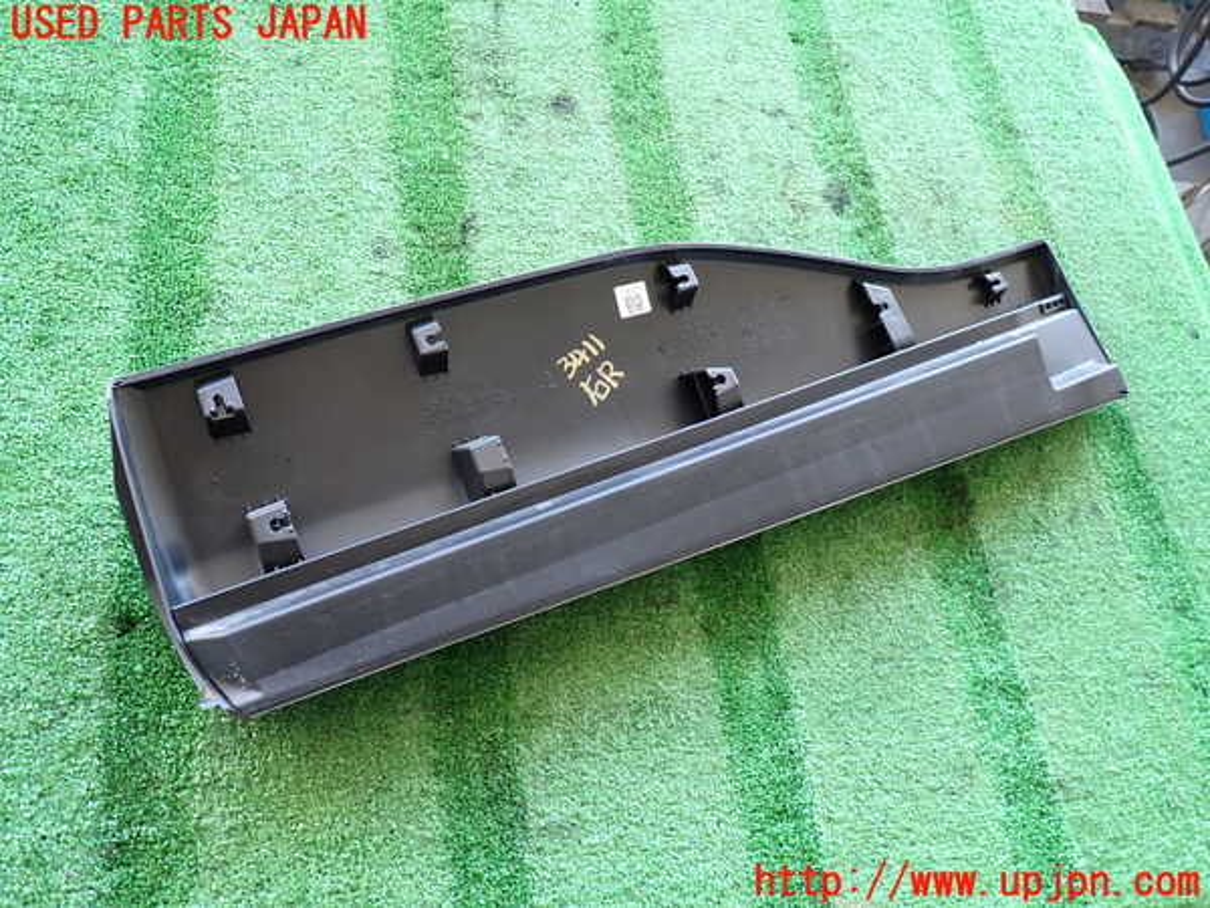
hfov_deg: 69.4
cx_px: 605
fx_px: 874
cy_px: 454
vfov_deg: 54.9
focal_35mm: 25
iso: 200
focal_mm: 4.5
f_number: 2
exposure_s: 1/40
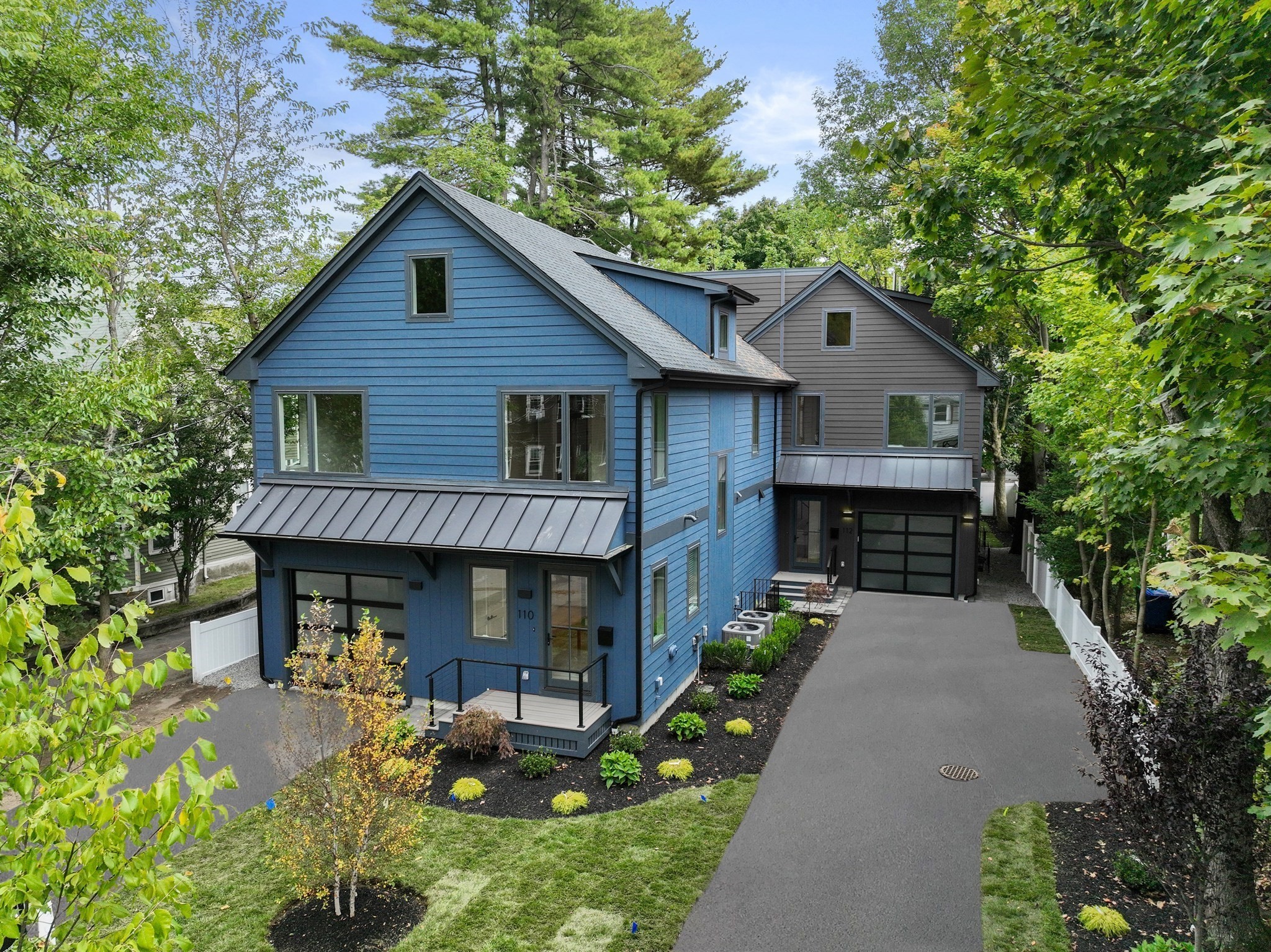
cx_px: 636
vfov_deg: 56.8
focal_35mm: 24
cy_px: 476
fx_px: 881
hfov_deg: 71.6
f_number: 2.8
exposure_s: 1/800
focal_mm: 12.29
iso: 400
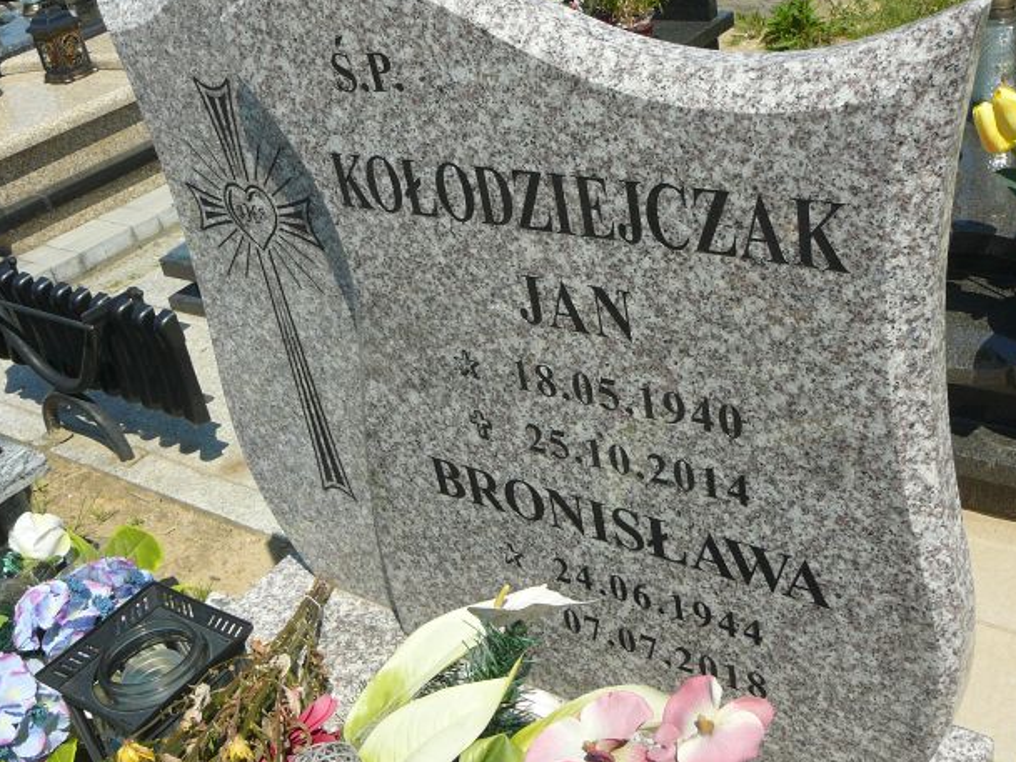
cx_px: 527
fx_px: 1204
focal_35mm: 41
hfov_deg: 45.8
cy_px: 392
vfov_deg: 35.1
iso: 80
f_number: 5
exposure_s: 1/500
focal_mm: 5.8
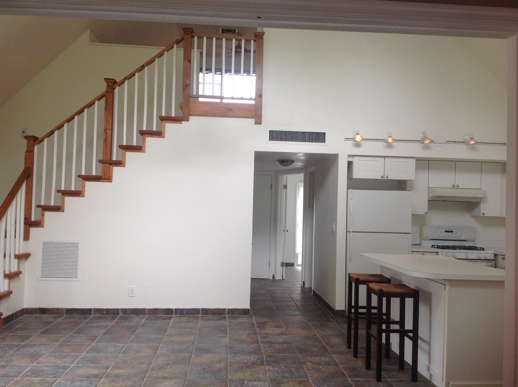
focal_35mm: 35
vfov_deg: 40.6
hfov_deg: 52.7
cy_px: 194
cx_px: 259
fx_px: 523
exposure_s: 1/60
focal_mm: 4.28
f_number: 2.4
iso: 64
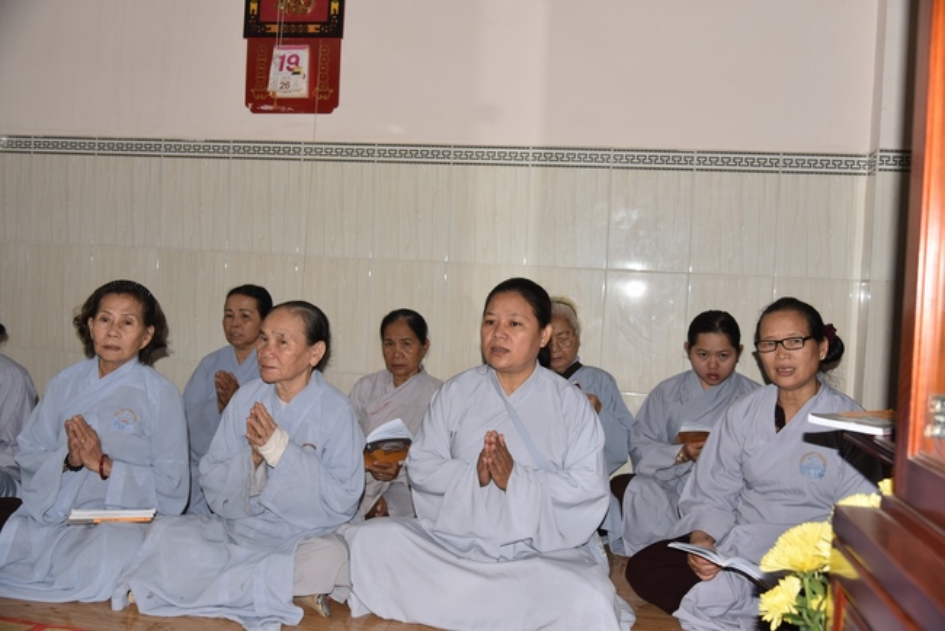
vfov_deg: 38.9
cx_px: 472
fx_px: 893
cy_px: 316
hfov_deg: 55.8
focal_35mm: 34
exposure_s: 1/60
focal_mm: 34
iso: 100
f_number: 4
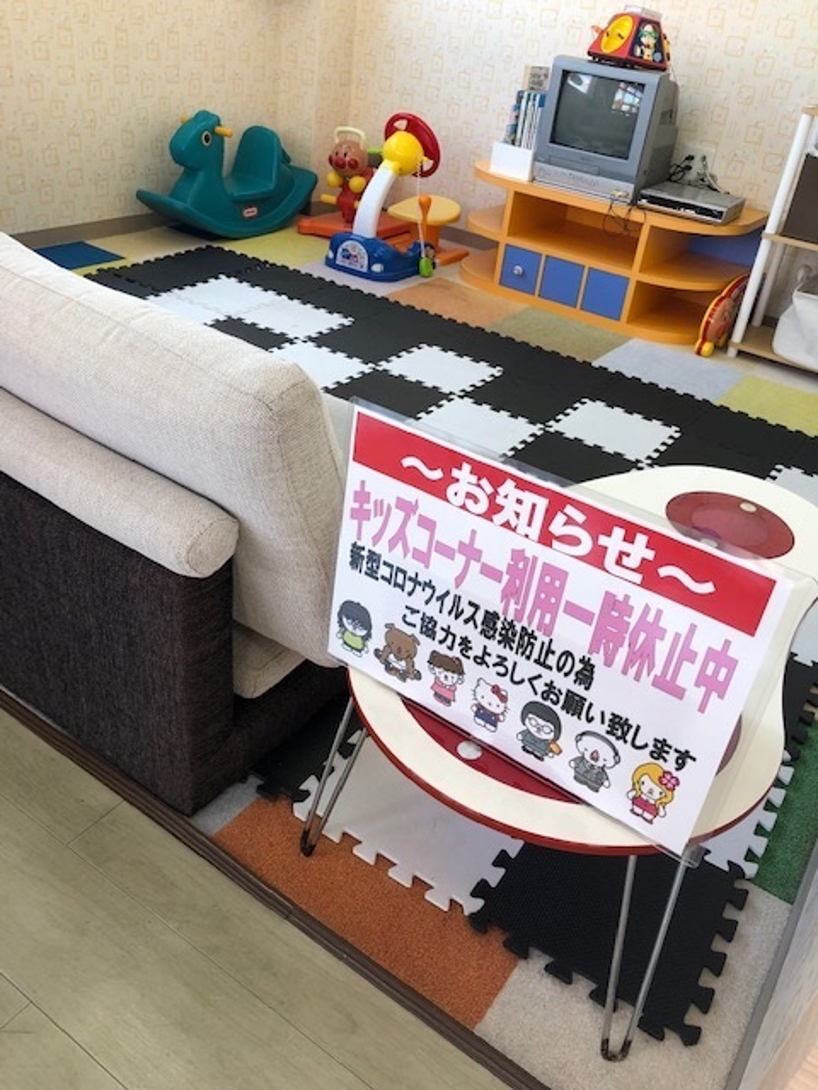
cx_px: 409
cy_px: 545
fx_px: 882
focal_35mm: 28
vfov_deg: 63.4
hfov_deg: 49.7
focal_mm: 3.99
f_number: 1.8
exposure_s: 1/120
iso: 40
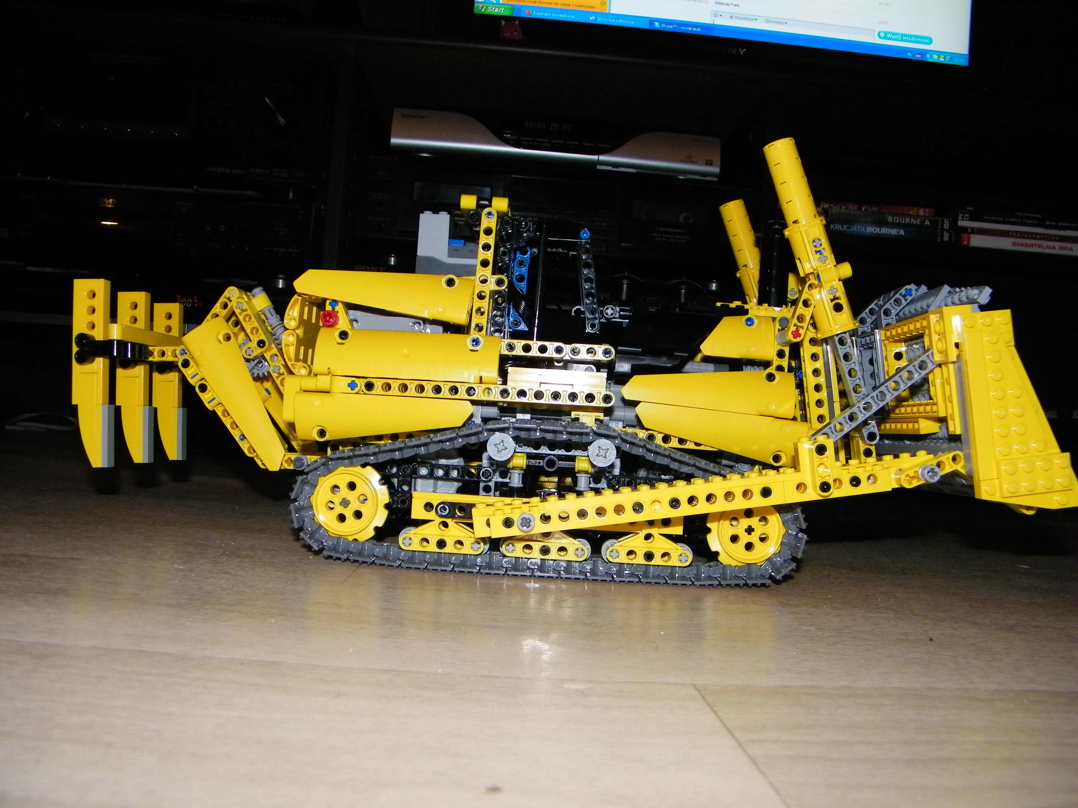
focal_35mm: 28
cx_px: 539
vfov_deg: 49.7
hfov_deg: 63.4
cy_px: 404
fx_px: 872
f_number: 3.5
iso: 200
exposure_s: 1/30
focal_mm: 5
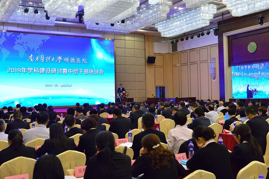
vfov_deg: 33.4
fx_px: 299
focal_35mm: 40
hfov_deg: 48.5
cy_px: 84
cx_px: 127
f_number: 5.6
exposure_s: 1/200
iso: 6400
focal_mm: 32
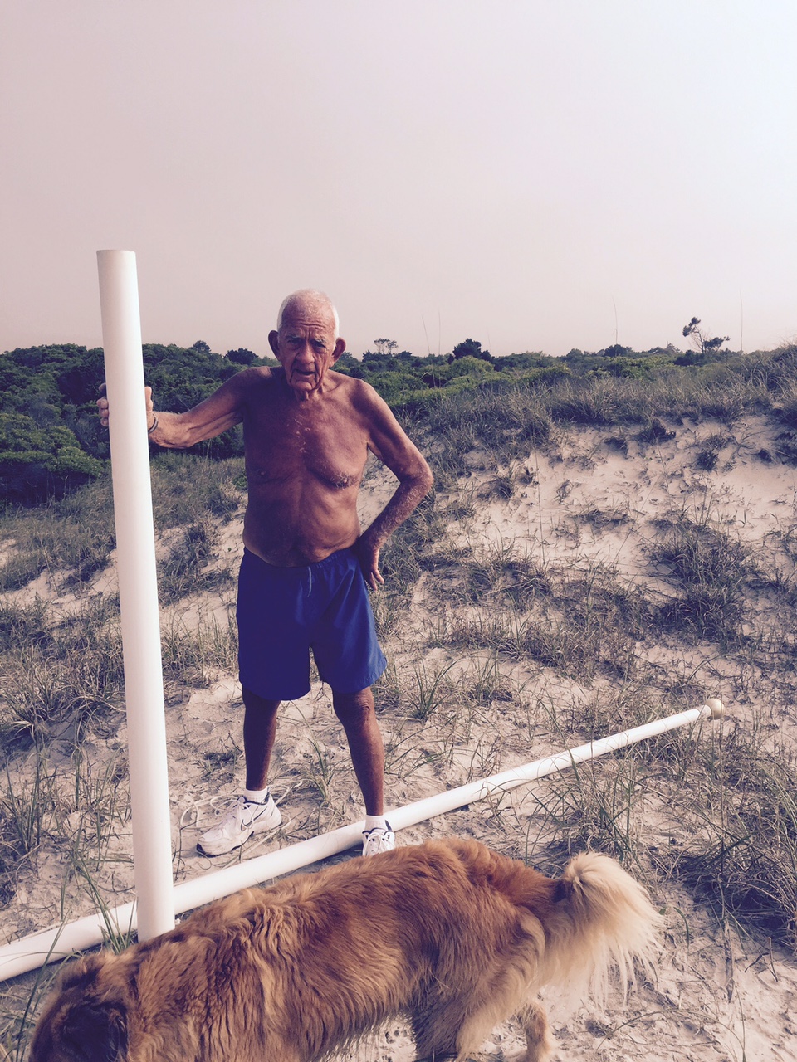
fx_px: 890
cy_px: 531
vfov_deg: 61.7
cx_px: 398
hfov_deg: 48.2
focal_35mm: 29
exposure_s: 1/2326
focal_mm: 4.15
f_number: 2.2
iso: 32
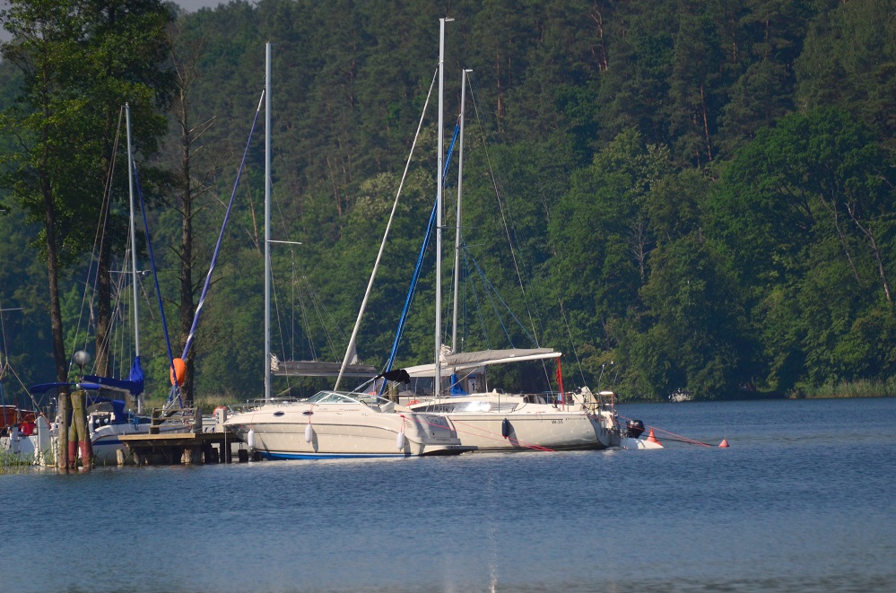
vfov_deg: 3.0
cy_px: 296
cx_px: 448
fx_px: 11173
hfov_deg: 4.6
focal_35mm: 450
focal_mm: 300
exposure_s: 1/8000
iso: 560
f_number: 5.6
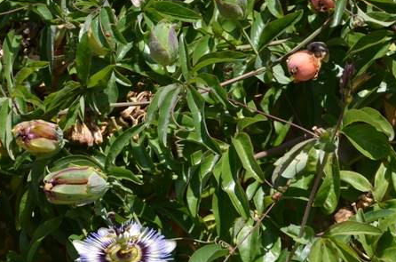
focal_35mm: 202
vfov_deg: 6.8
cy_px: 215
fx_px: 2215
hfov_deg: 10.2
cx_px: 186
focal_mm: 75
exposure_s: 1/250
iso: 200
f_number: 8
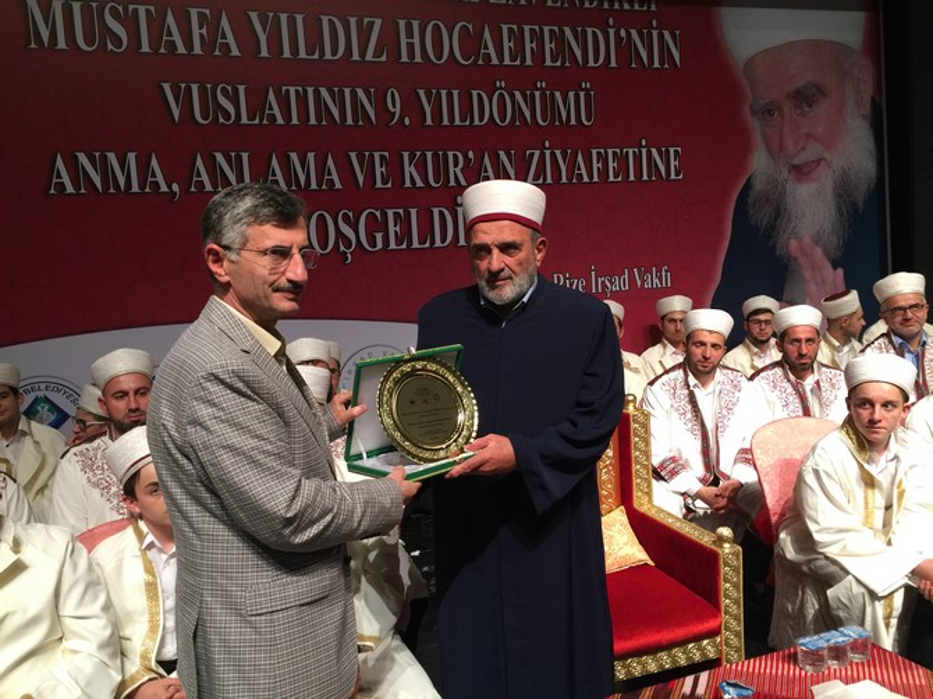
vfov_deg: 48.2
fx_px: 781
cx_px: 466
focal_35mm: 29
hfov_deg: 61.7
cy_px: 350
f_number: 2.2
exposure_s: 1/33
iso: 64
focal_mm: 4.15
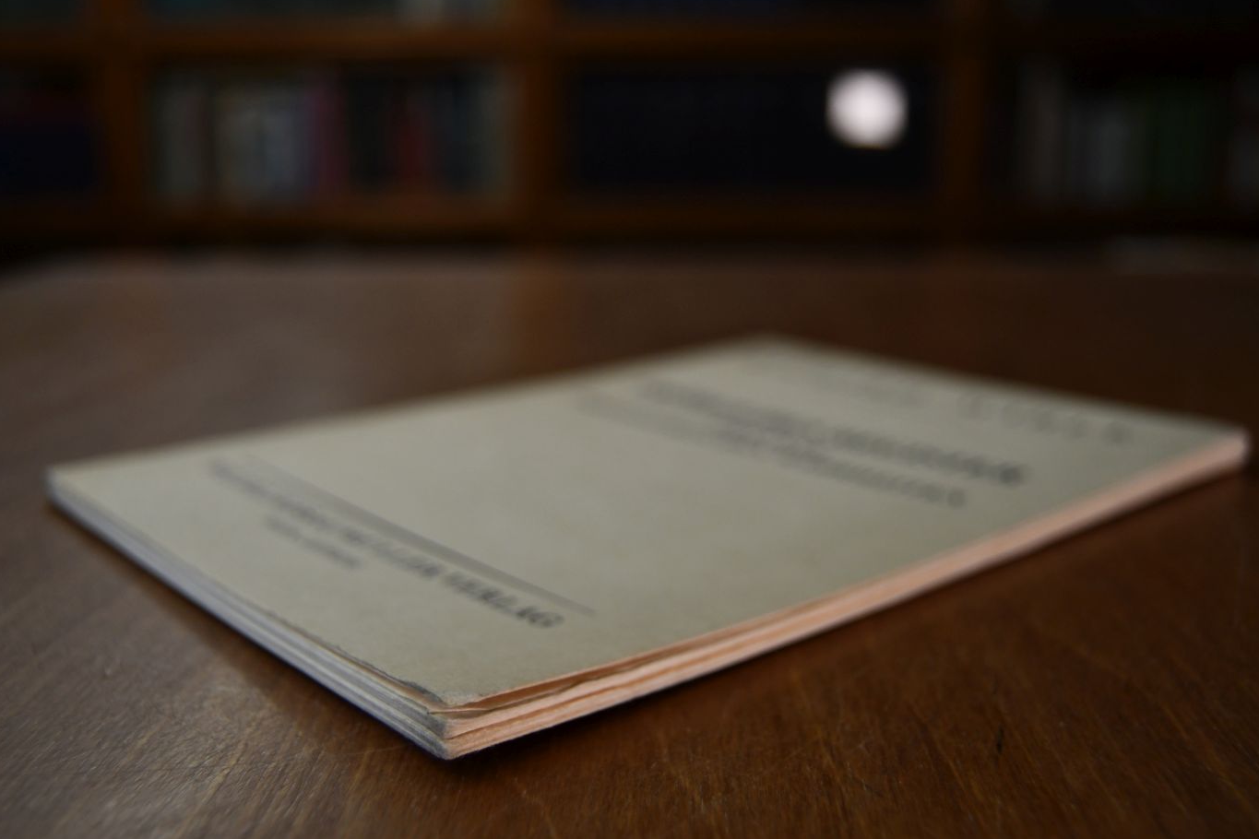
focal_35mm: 40
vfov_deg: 33.4
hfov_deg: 48.5
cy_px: 424
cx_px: 625
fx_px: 1399
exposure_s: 1/250
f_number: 4
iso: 560
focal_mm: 26
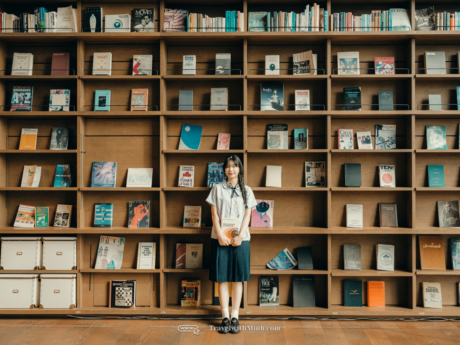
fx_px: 478
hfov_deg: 51.4
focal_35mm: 36
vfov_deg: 39.7
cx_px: 230
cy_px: 172
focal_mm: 45
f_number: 2.8
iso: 200
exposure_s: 1/100
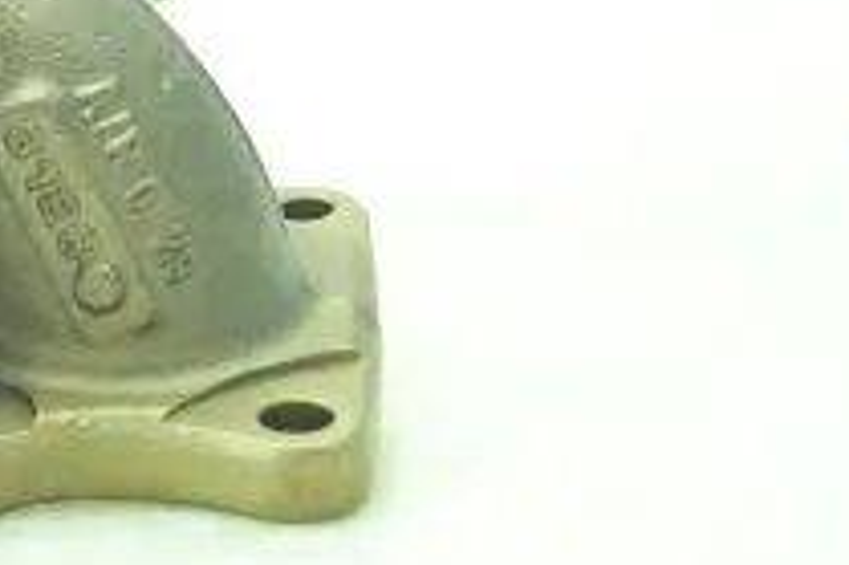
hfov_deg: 15.4
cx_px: -152
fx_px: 3040
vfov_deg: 10.4
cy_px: -197
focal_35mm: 129
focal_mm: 30
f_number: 4.5
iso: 200
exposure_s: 1/160
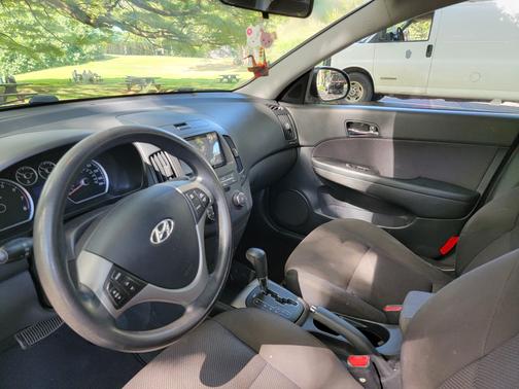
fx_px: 360
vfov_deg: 56.8
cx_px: 260
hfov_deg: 71.6
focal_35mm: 24
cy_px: 194
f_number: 1.8
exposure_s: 1/120
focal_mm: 6.7
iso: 250
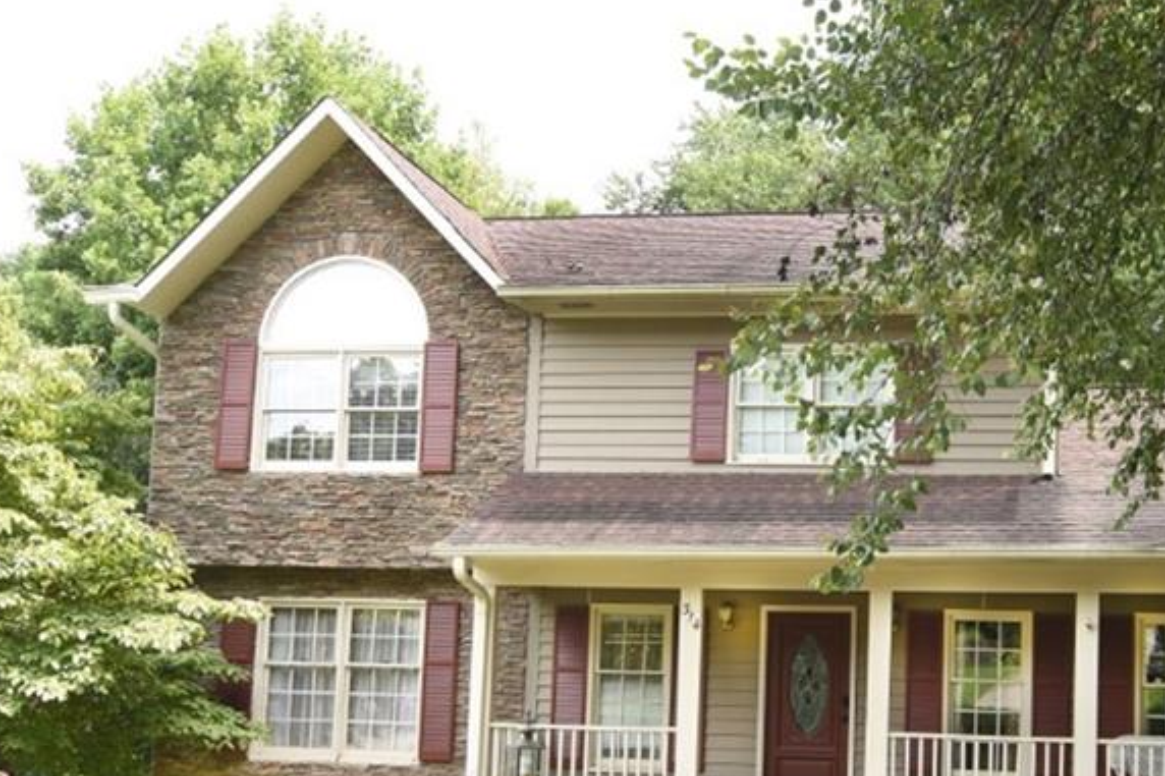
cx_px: 849
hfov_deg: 44.2
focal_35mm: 43
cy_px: 544
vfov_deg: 30.8
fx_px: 1391
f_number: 5.6
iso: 100
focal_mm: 16
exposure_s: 1/60
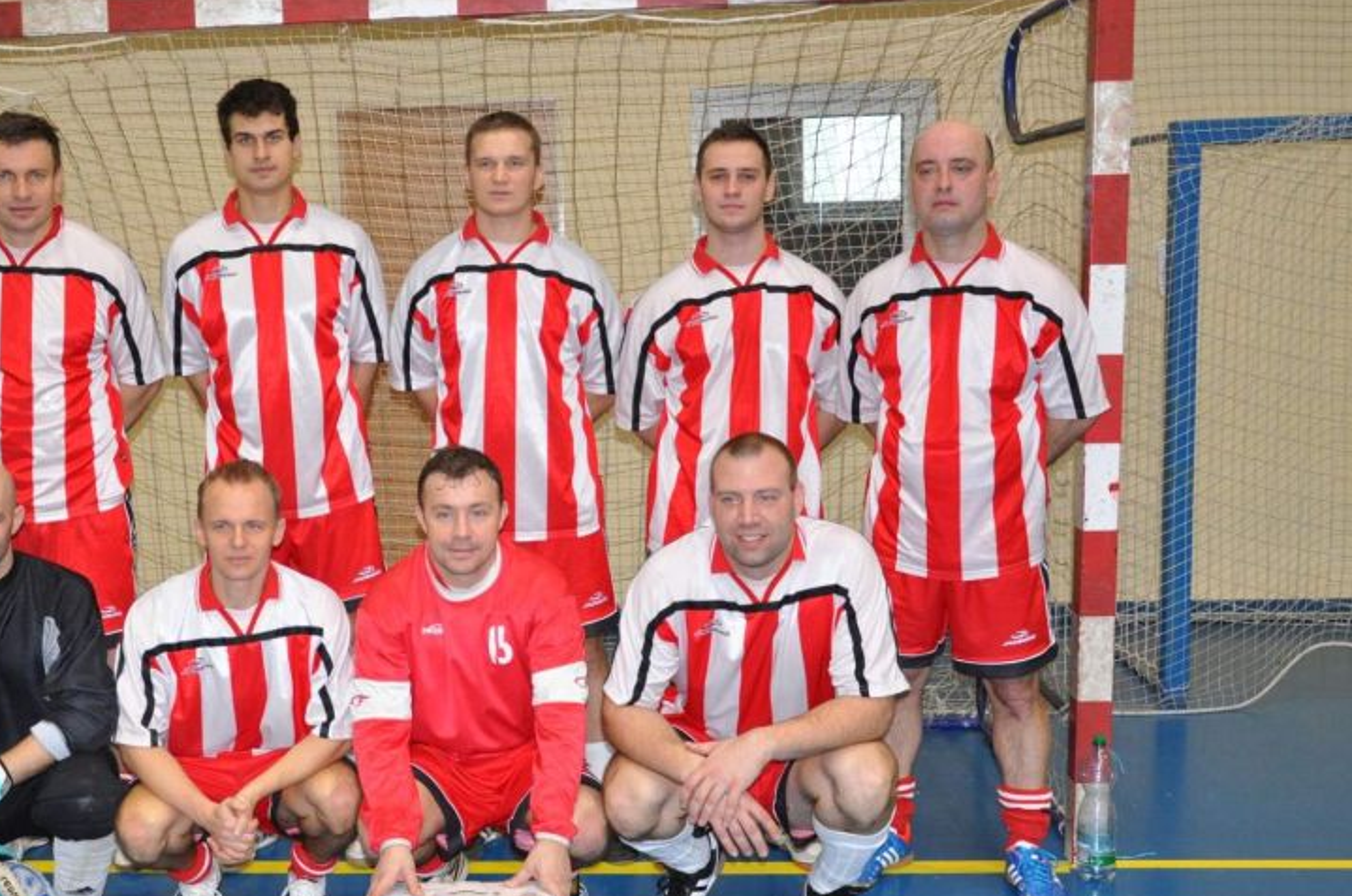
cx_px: 453
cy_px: 541
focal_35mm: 47
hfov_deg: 41.4
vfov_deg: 28.5
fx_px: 1762
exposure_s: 1/60
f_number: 4
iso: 800
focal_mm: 22
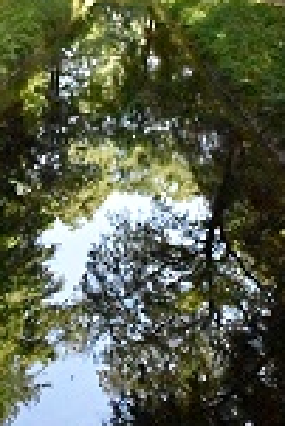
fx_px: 936
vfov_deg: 24.6
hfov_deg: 17.3
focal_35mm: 79
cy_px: 7
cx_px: 97
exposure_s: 1/2500
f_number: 11
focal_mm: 18
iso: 20000
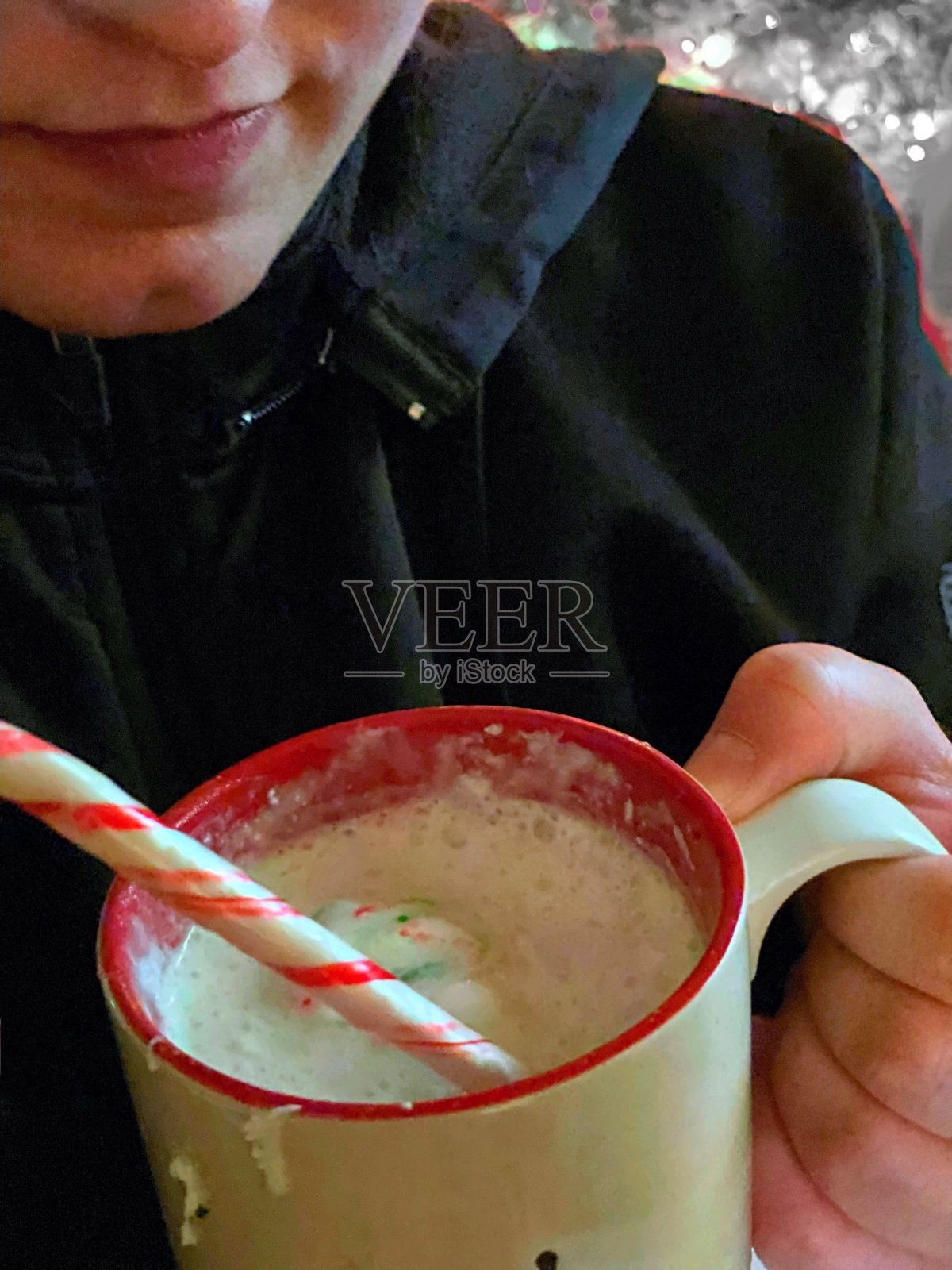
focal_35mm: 52
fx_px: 1907
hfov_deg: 28.0
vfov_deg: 36.8
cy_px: 635
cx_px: 476
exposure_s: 1/15
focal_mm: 6
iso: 2000
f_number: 2
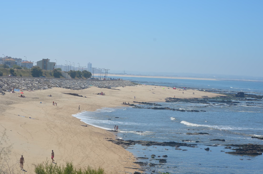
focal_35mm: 82
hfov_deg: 24.7
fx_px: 602
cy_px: 87
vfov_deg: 16.5
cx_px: 132
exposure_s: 1/400
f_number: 10
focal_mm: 55
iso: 100
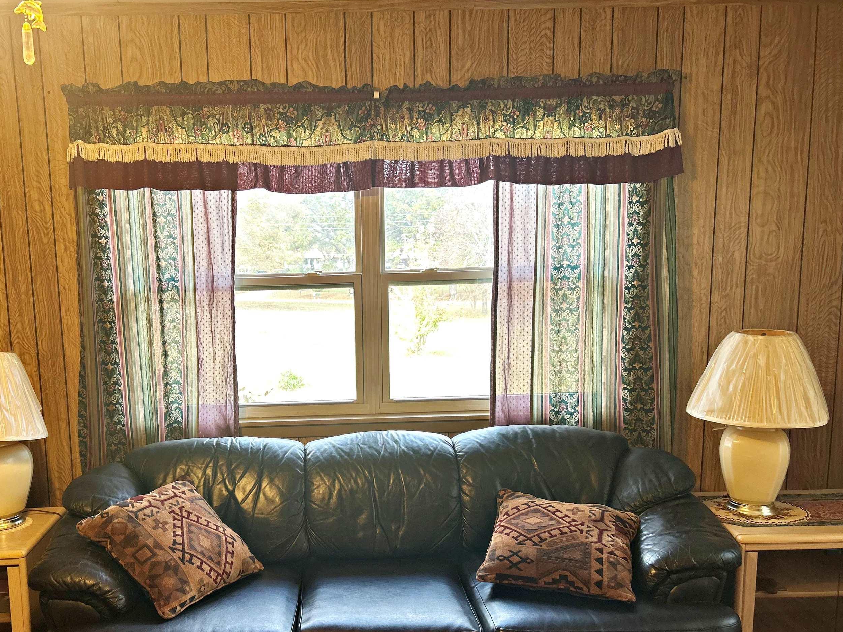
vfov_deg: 43.9
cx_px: 329
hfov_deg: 56.3
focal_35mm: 32
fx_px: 779
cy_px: 380
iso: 80
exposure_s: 1/60
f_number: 1.5
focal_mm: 5.7
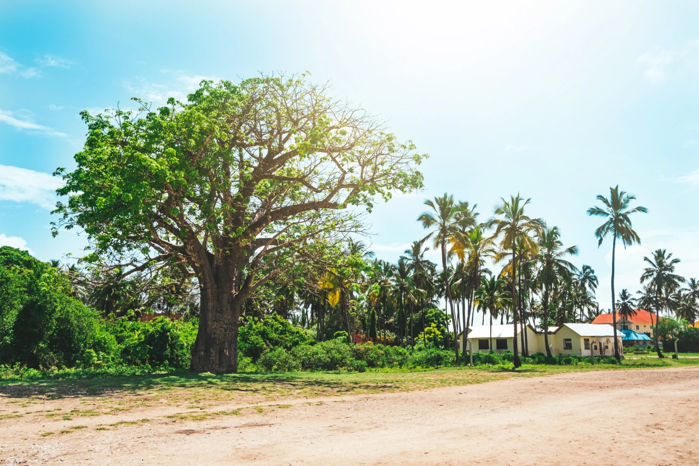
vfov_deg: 43.6
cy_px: 233
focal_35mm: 30
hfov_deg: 61.9
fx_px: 582
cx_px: 350
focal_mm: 20.3
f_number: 10
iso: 200
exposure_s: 1/180
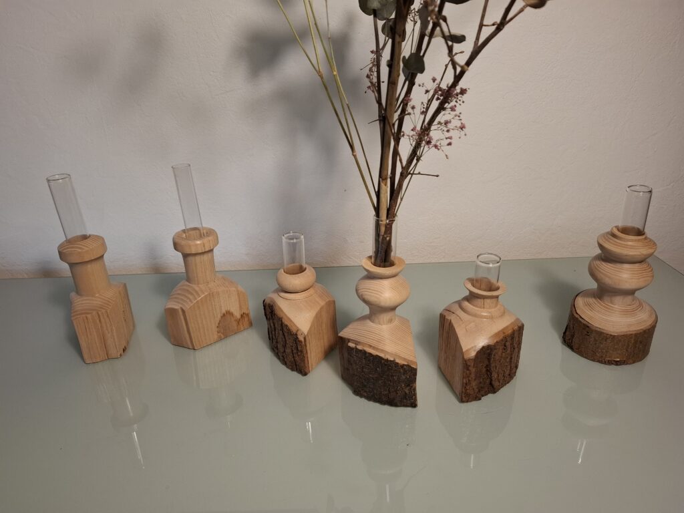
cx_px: 342
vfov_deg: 58.9
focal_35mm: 23
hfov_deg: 73.9
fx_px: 454
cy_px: 256
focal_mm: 5.54
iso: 250
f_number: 1.8
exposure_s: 1/100
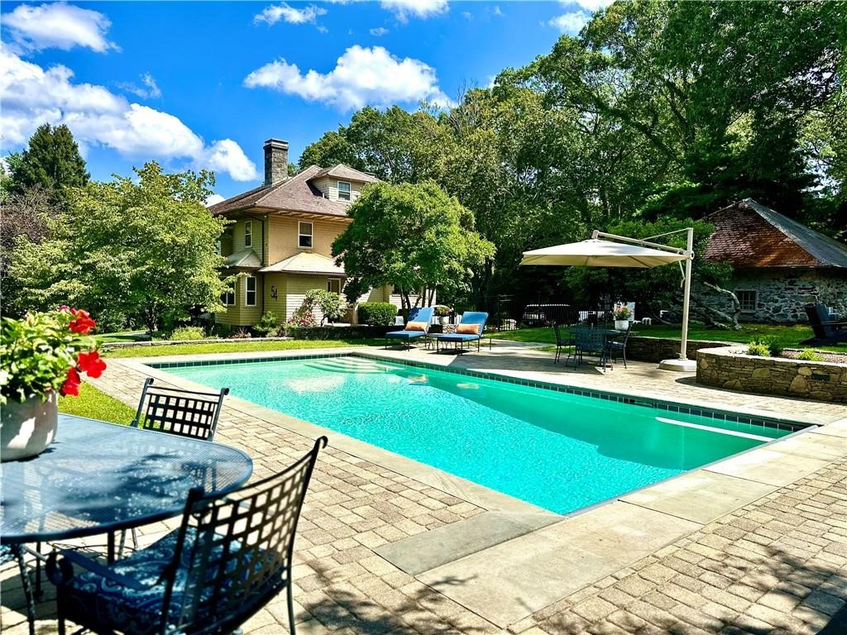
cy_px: 318
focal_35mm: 24
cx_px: 424
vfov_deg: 56.8
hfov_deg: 71.6
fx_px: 587
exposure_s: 1/3472
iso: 80
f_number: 1.78
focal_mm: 6.86
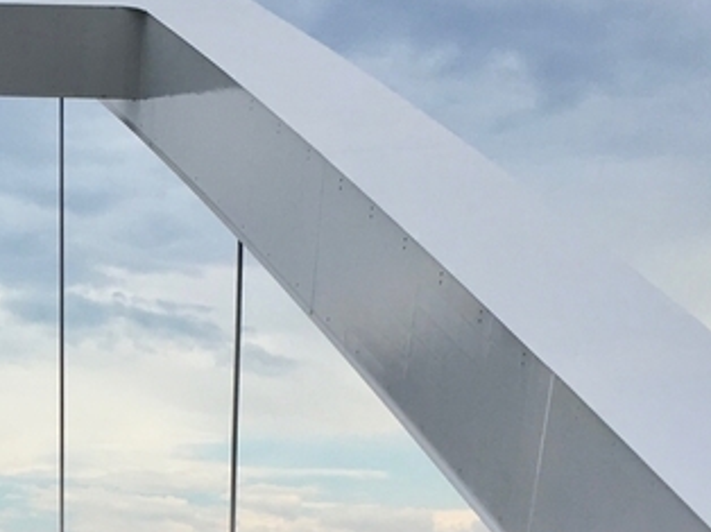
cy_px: 697
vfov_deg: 12.9
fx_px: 2278
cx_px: -181
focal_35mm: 111
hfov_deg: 16.8
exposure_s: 1/845
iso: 25
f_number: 2.2
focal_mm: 4.15
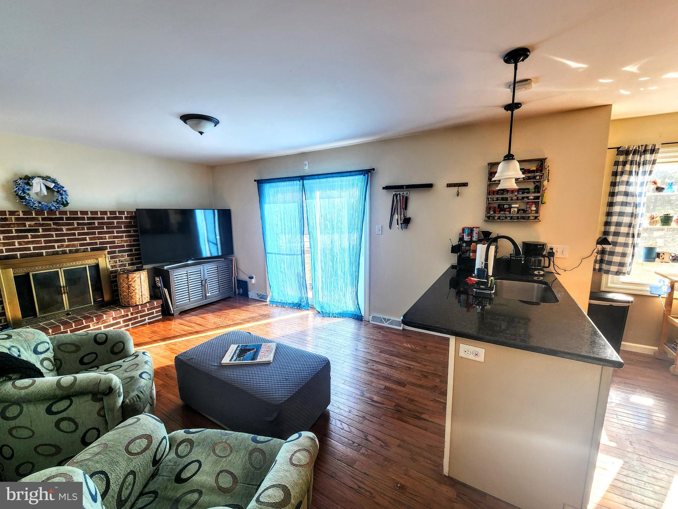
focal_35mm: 13
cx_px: 339
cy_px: 254
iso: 64
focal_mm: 2.2
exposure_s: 1/120
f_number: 2.2
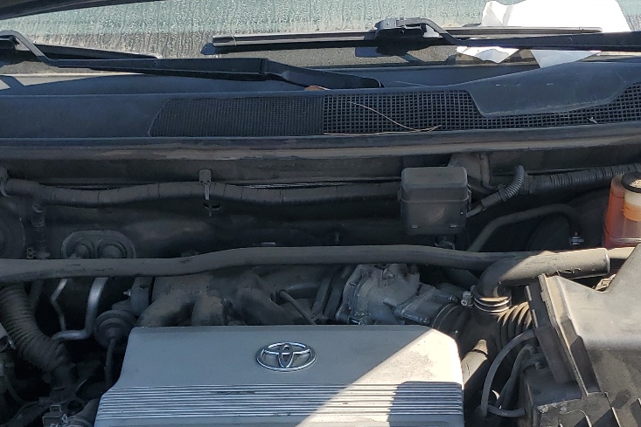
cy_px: 378
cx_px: 341
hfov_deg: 33.9
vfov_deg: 22.5
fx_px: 1051
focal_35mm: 59
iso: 50
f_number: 1.5
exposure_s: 1/1250
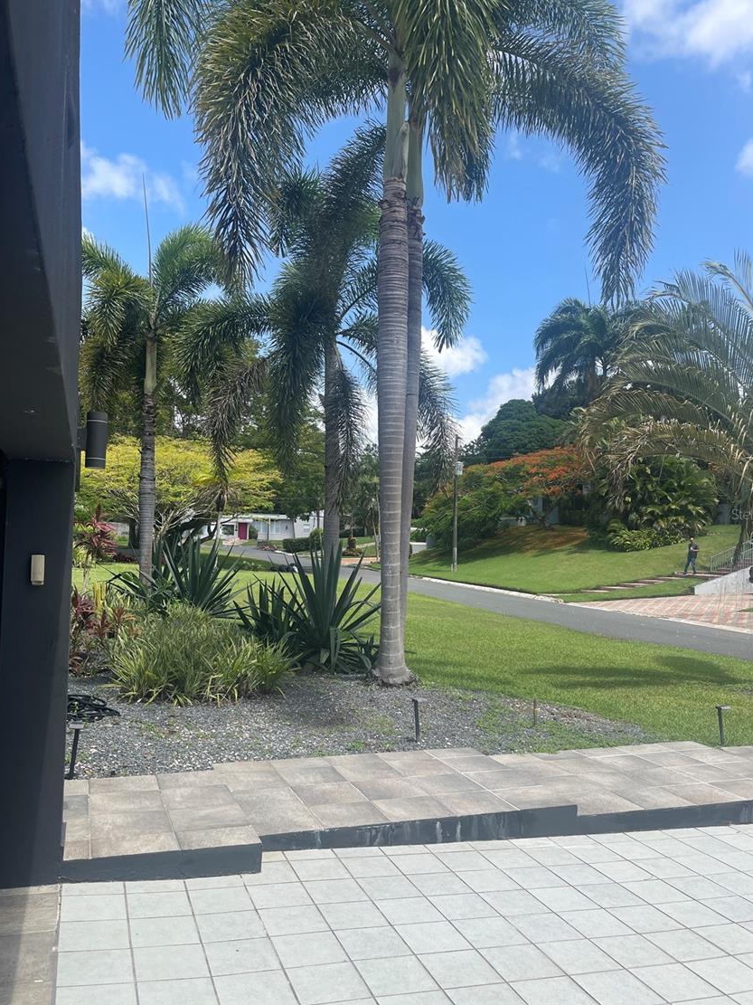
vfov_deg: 65.3
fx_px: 783
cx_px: 389
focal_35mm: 27
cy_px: 514
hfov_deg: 51.3
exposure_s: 1/2336
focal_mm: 5.1
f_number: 1.6
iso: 32
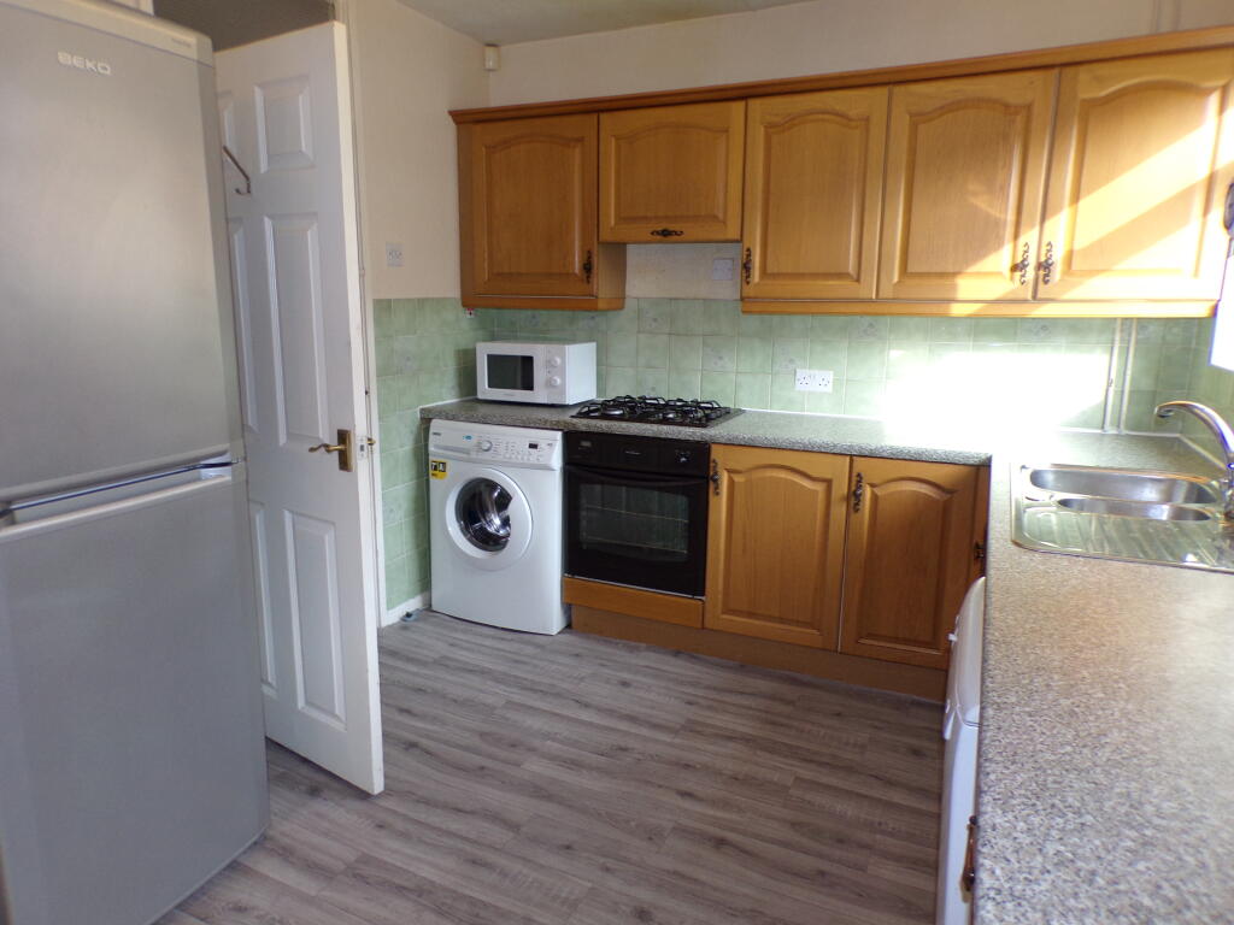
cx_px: 617
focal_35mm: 24
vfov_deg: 56.8
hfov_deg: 71.6
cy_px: 462
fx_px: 856
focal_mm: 4.3
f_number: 3
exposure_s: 1/45
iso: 100
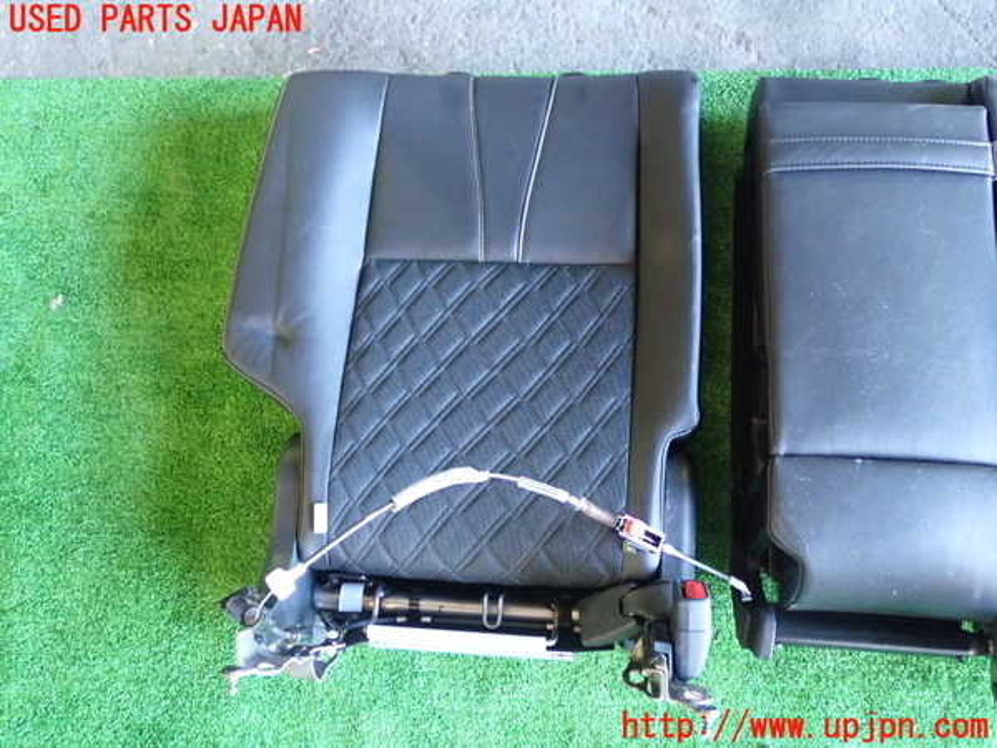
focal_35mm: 36
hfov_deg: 51.4
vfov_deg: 39.7
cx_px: 498
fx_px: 1037
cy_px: 374
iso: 800
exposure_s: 1/25
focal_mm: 6.37
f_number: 2.5
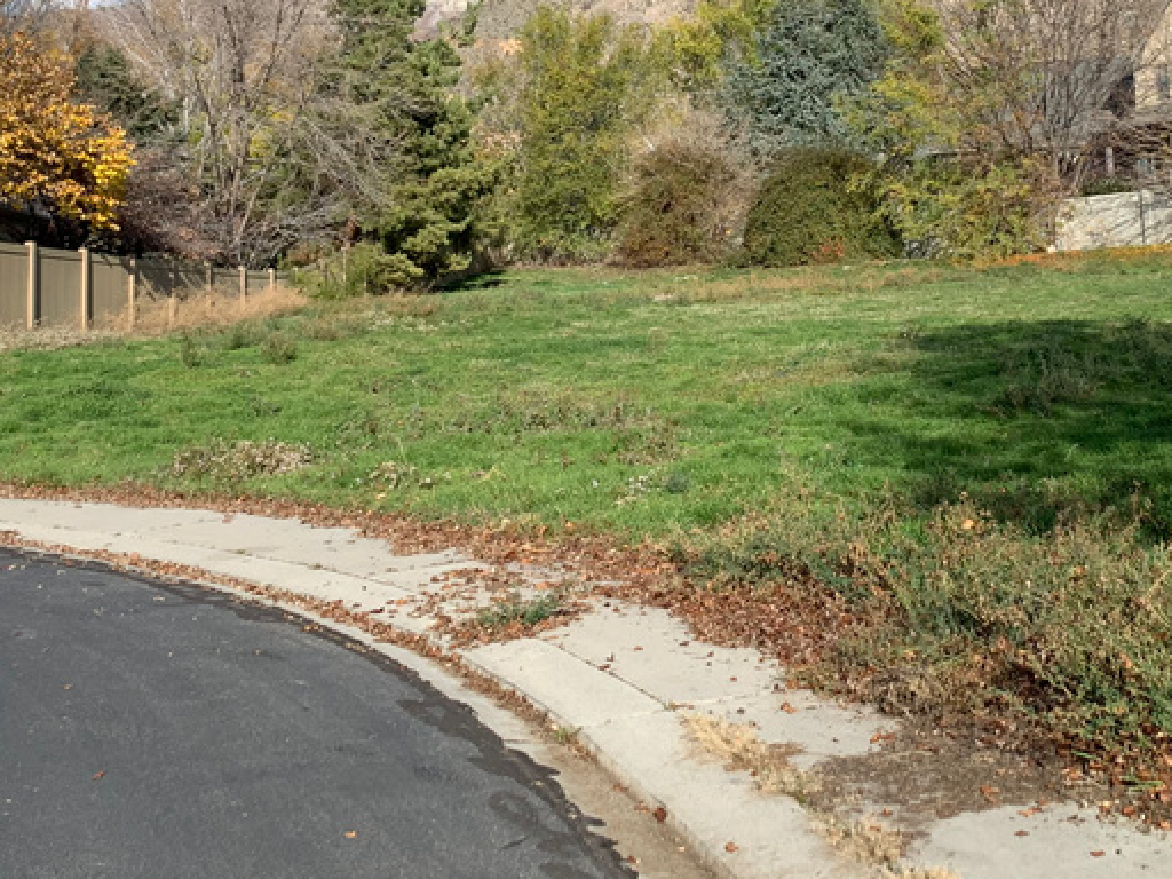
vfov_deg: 27.3
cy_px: 142
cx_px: 808
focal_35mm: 52
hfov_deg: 36.3
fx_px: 1761
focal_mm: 4.25
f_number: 1.8
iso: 25
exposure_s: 1/1610
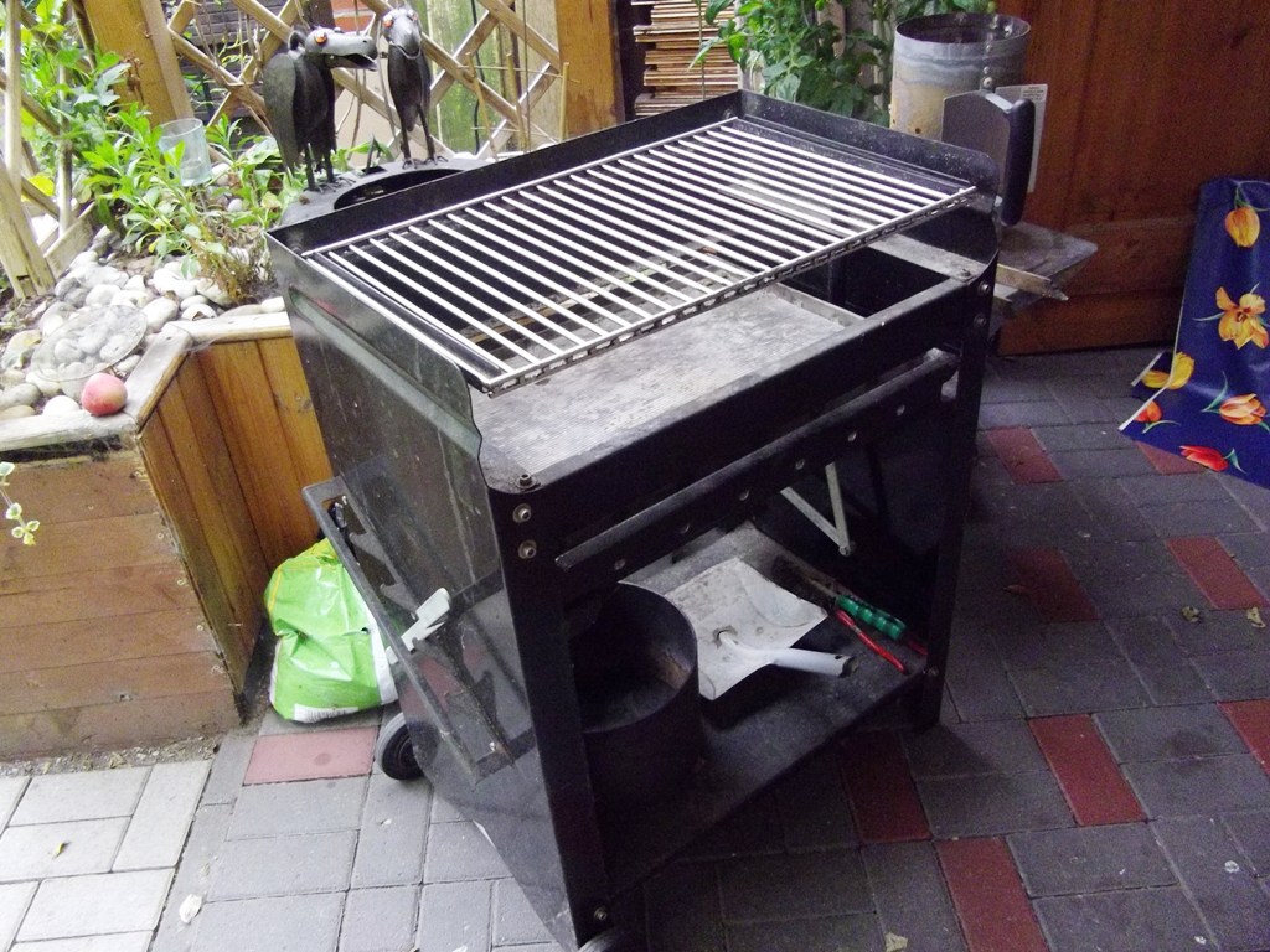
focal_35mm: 27
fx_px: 991
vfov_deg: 51.4
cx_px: 635
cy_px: 476
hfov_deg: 65.3
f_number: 3.2
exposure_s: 1/50
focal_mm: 4.9
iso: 513
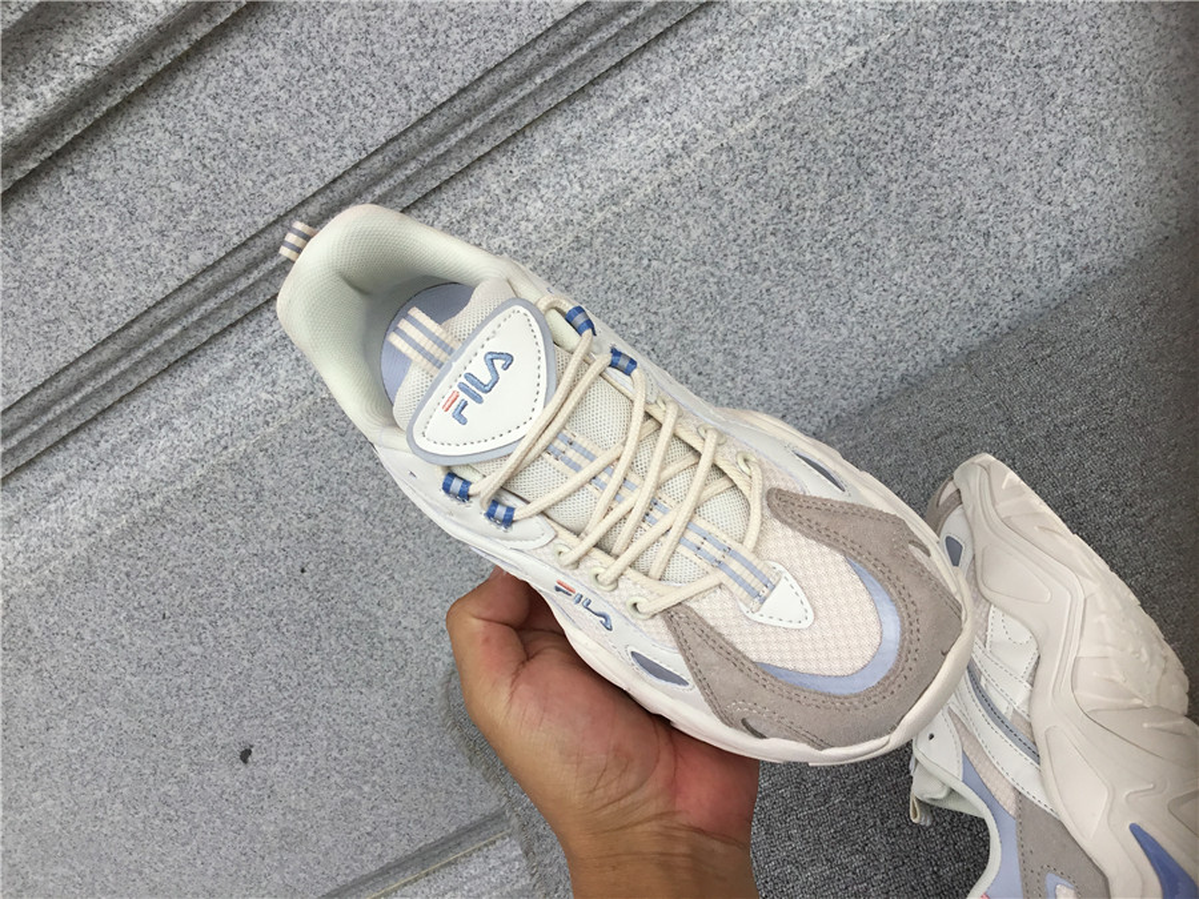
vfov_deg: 45.4
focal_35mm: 31
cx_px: 600
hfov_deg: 58.4
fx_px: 1074
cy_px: 450
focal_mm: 3.3
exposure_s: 1/348
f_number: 2.4
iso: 25
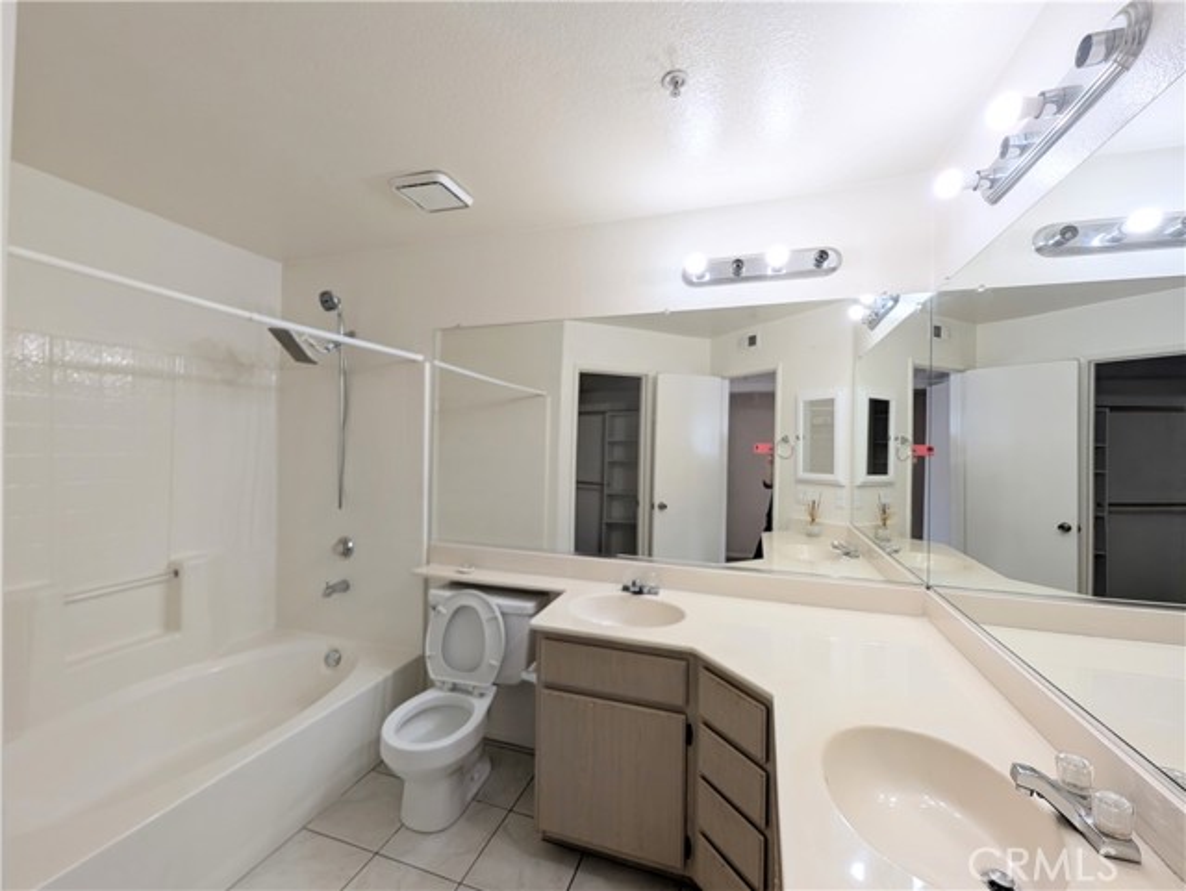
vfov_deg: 90.0
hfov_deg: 106.1
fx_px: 446
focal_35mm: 13
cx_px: 593
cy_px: 446
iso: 38
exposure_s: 1/120
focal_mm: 1.95
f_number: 2.2
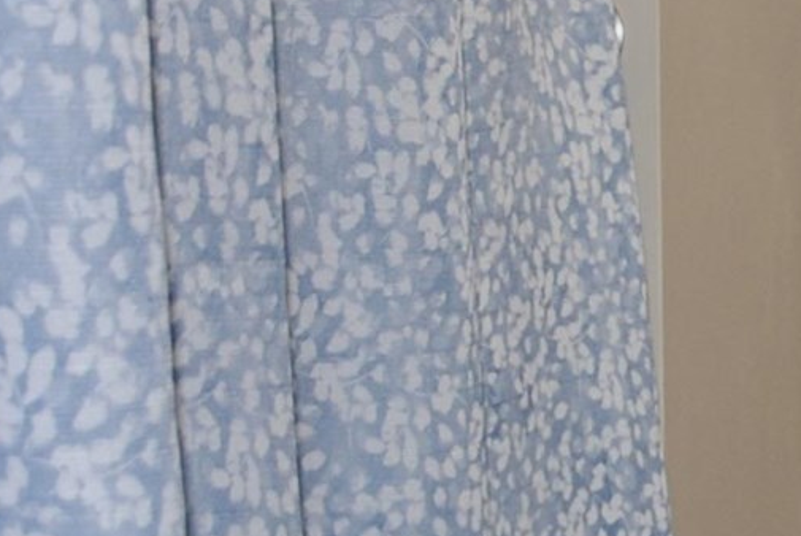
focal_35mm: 146
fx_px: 3252
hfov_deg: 13.8
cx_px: 820
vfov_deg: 9.4
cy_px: 122
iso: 200
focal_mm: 16
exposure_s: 1/60
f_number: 3.5
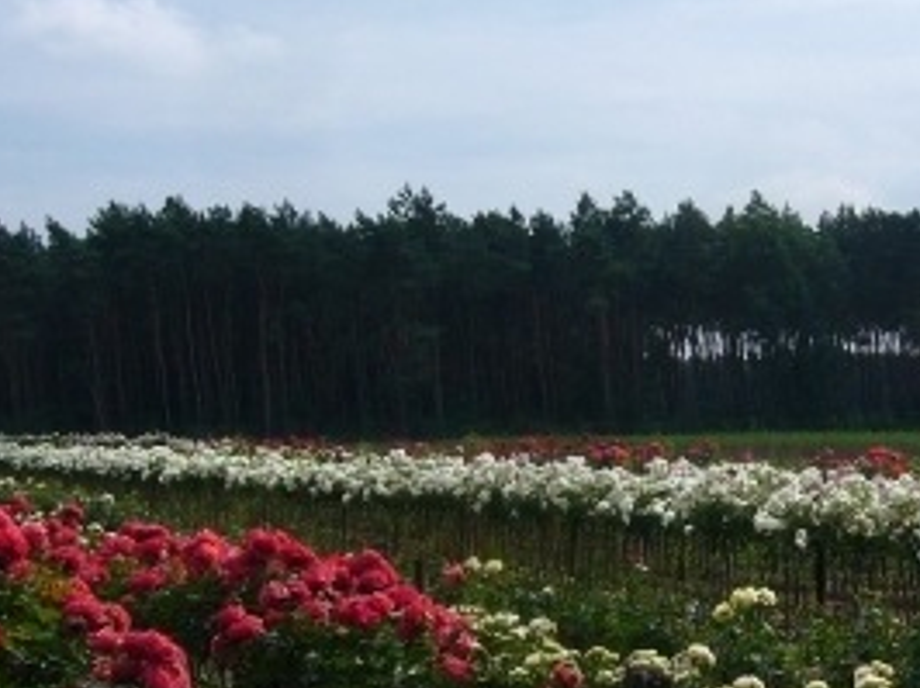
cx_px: 685
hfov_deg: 24.5
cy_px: 377
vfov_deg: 18.6
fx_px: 2098
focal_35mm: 79
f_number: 5.6
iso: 100
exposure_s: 1/800
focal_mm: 5.8
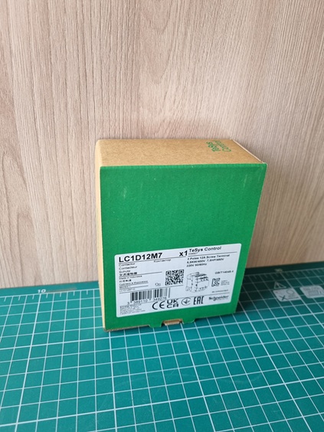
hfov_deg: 53.1
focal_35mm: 26
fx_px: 324
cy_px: 216
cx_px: 162
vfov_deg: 67.3
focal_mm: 5.4
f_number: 1.8
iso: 100
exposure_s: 1/100
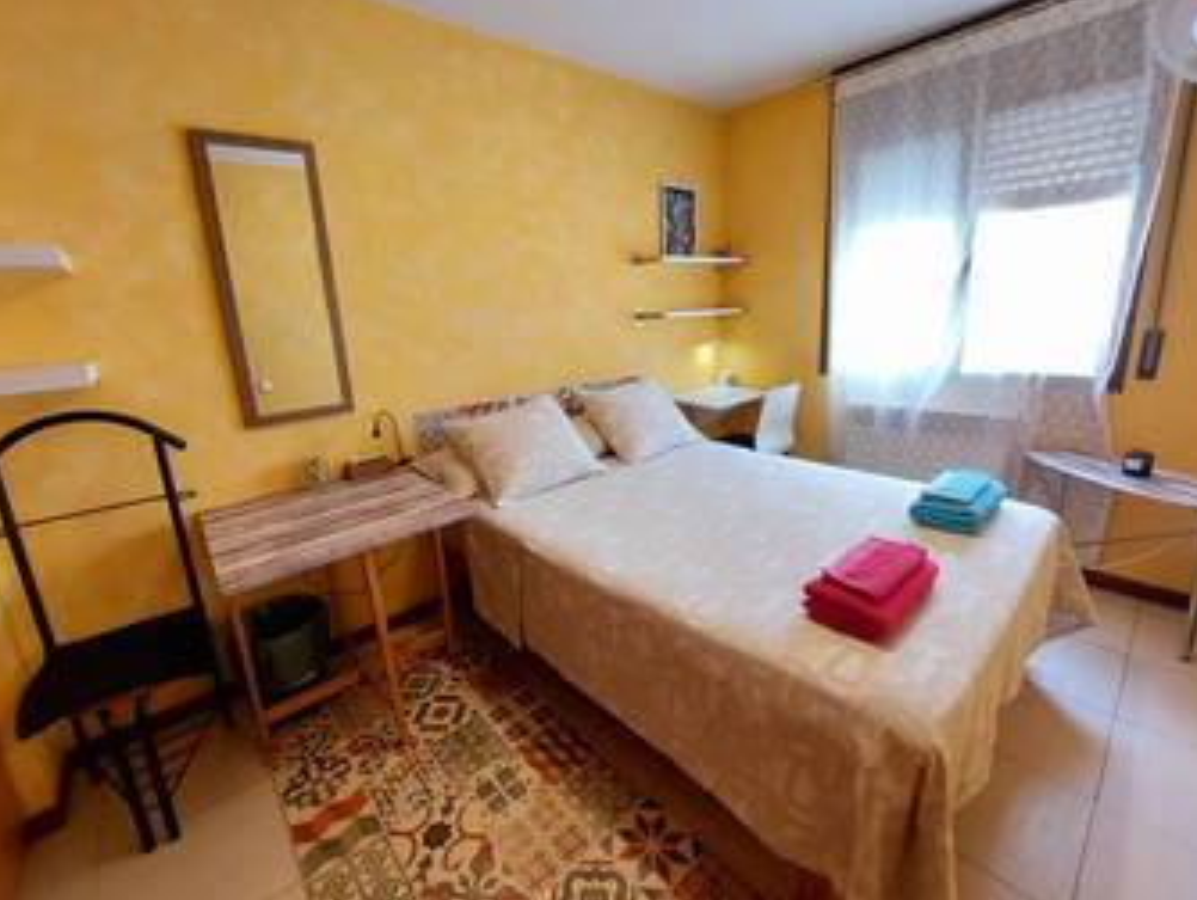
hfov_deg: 102.0
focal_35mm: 14
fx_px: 484
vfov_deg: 85.6
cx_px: 573
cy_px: 420
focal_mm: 1.74
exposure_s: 1/25
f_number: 2.2
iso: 400
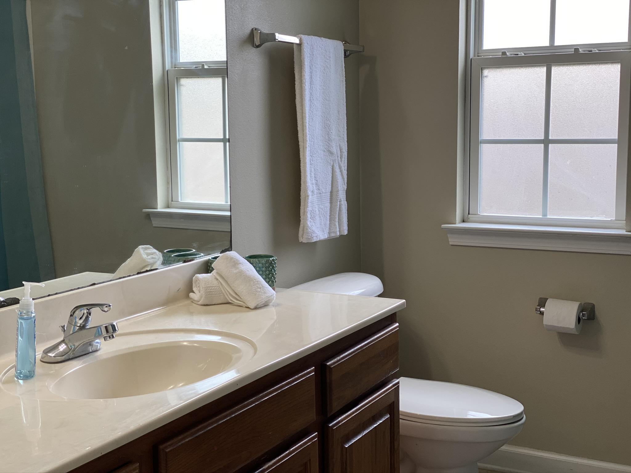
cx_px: 316
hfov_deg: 36.8
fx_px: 948
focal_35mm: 52
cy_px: 236
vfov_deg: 28.0
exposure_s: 1/120
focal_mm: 6
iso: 64
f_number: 2
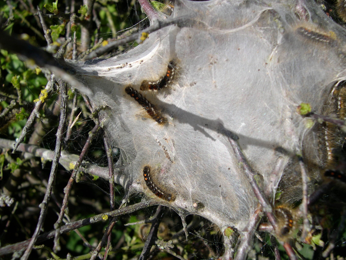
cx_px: 173
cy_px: 130
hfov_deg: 49.0
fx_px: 380
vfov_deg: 37.7
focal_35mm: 38
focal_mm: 8
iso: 100
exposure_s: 1/210
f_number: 7.6
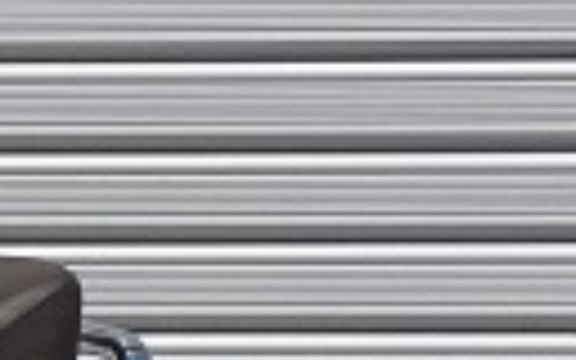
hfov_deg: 8.4
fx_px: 3611
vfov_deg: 5.7
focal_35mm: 230
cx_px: -752
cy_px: 536
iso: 32
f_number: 2.2
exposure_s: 1/3597
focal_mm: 4.15
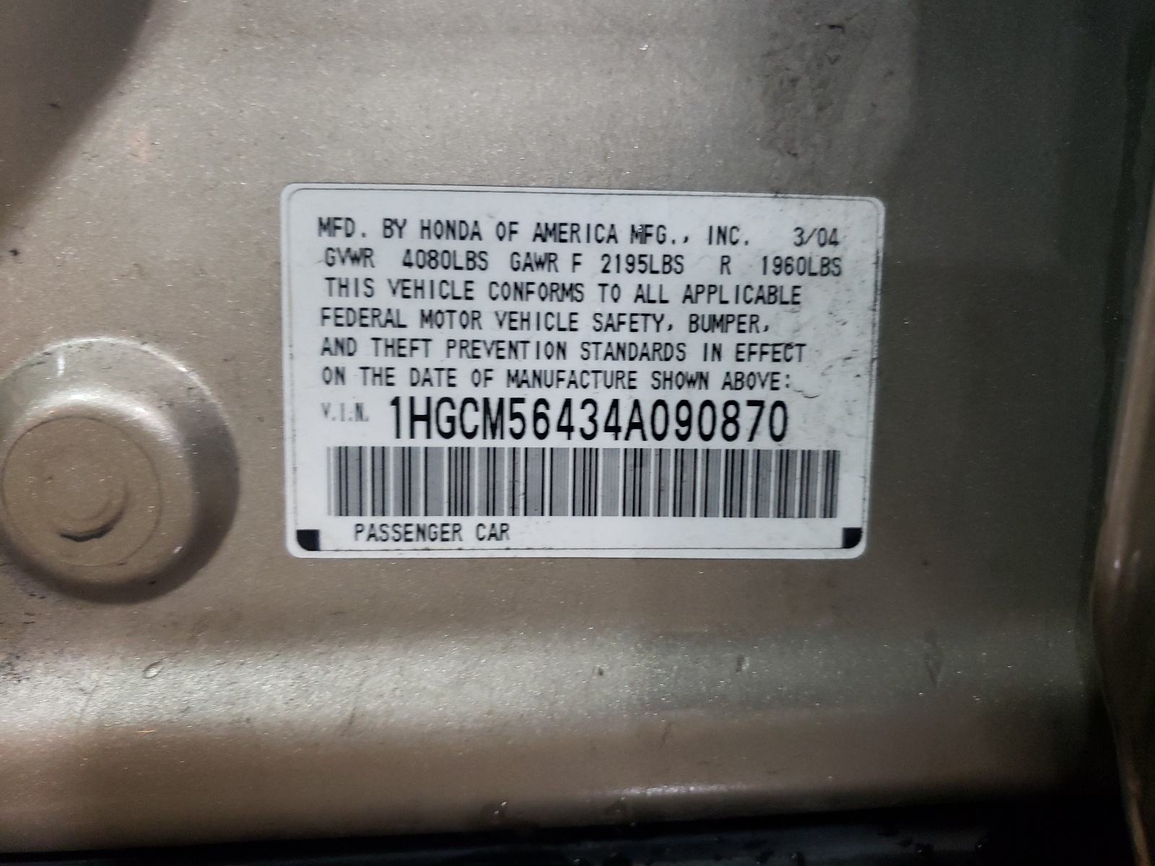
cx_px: 578
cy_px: 433
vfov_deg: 53.1
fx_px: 868
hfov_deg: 67.3
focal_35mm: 26
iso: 269
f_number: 1.5
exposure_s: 1/30
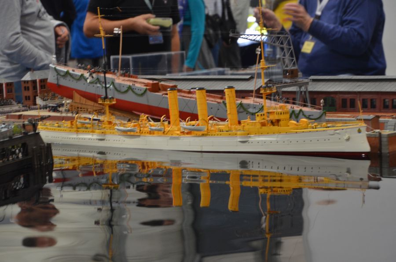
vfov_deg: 10.6
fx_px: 1416
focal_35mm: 129
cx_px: 198
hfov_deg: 15.9
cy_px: 131
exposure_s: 1/30
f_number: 5.6
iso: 900
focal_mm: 86
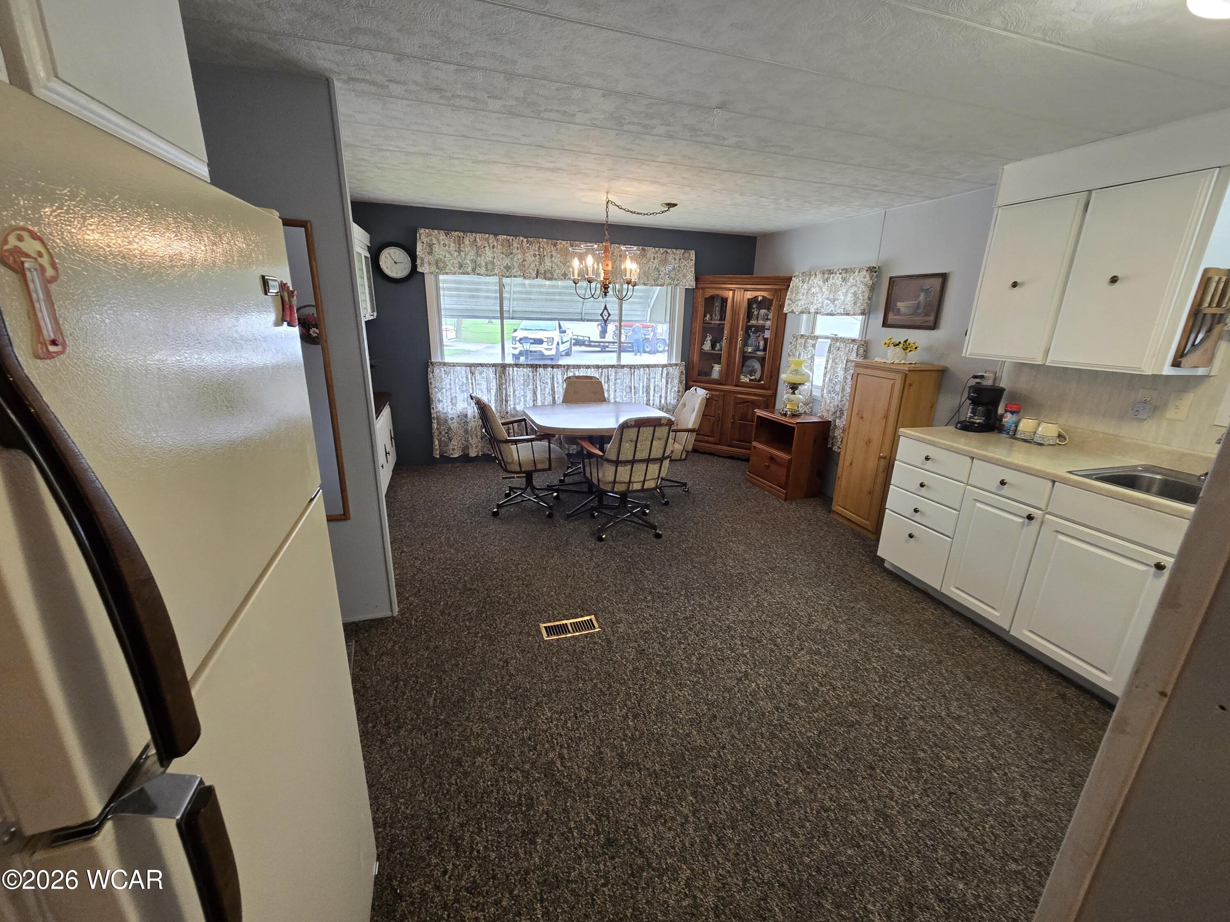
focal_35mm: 13
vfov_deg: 89.9
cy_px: 461
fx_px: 462
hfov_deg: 106.2
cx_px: 615
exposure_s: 1/60
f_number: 2.2
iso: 200
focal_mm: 2.2
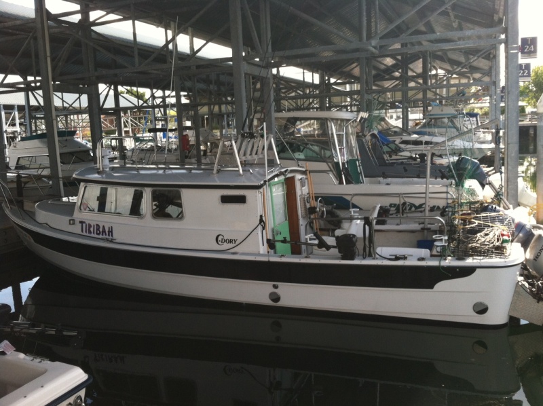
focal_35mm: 35
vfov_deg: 40.6
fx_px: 548
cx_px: 272
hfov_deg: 52.7
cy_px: 203
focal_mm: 3.85
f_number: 2.8
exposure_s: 1/279
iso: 80
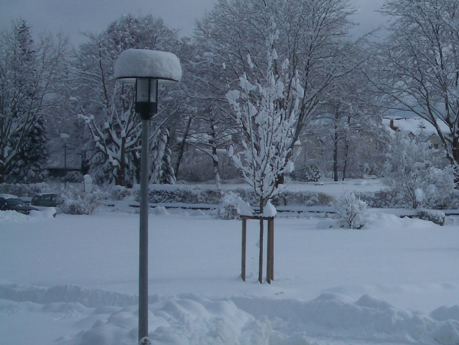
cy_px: 152
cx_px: 410
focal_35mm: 66
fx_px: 875
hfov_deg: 28.3
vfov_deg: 22.2
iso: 50
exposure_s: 1/2000
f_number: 4.3
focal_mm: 5.8
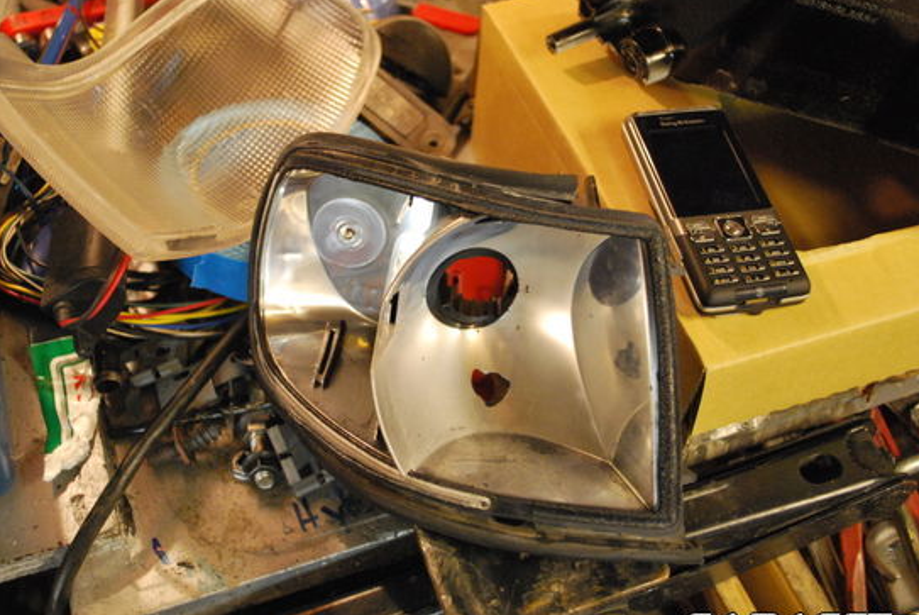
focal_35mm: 46
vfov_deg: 29.3
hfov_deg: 42.7
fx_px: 1175
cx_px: 432
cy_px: 276
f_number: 4.2
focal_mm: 26
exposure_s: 1/25
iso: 1600
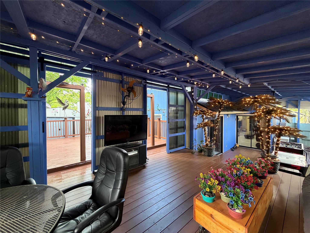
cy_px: 116
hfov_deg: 102.1
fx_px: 125
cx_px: 155
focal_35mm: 14
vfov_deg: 85.7
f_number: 2.2
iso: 400
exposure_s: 1/60
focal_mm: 2.22
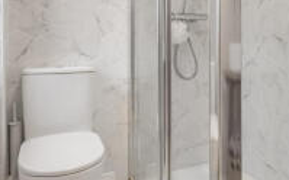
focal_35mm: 39
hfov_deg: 49.1
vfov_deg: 32.0
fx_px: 307
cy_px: 41
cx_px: 203
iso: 2000
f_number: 7.1
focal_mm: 16
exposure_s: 1/400
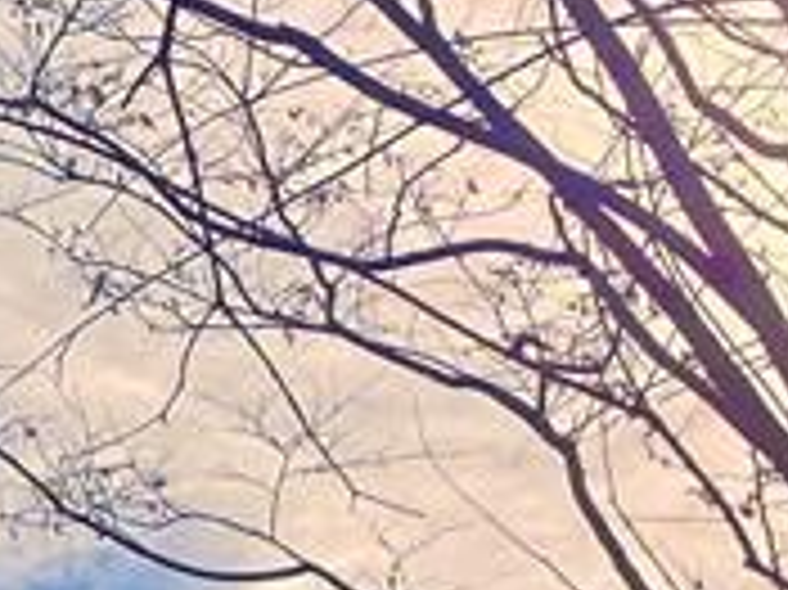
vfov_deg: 9.5
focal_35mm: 152
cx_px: -1274
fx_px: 3458
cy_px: 901
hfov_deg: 10.6
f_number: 1.8
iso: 32
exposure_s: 1/3497
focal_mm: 4.25
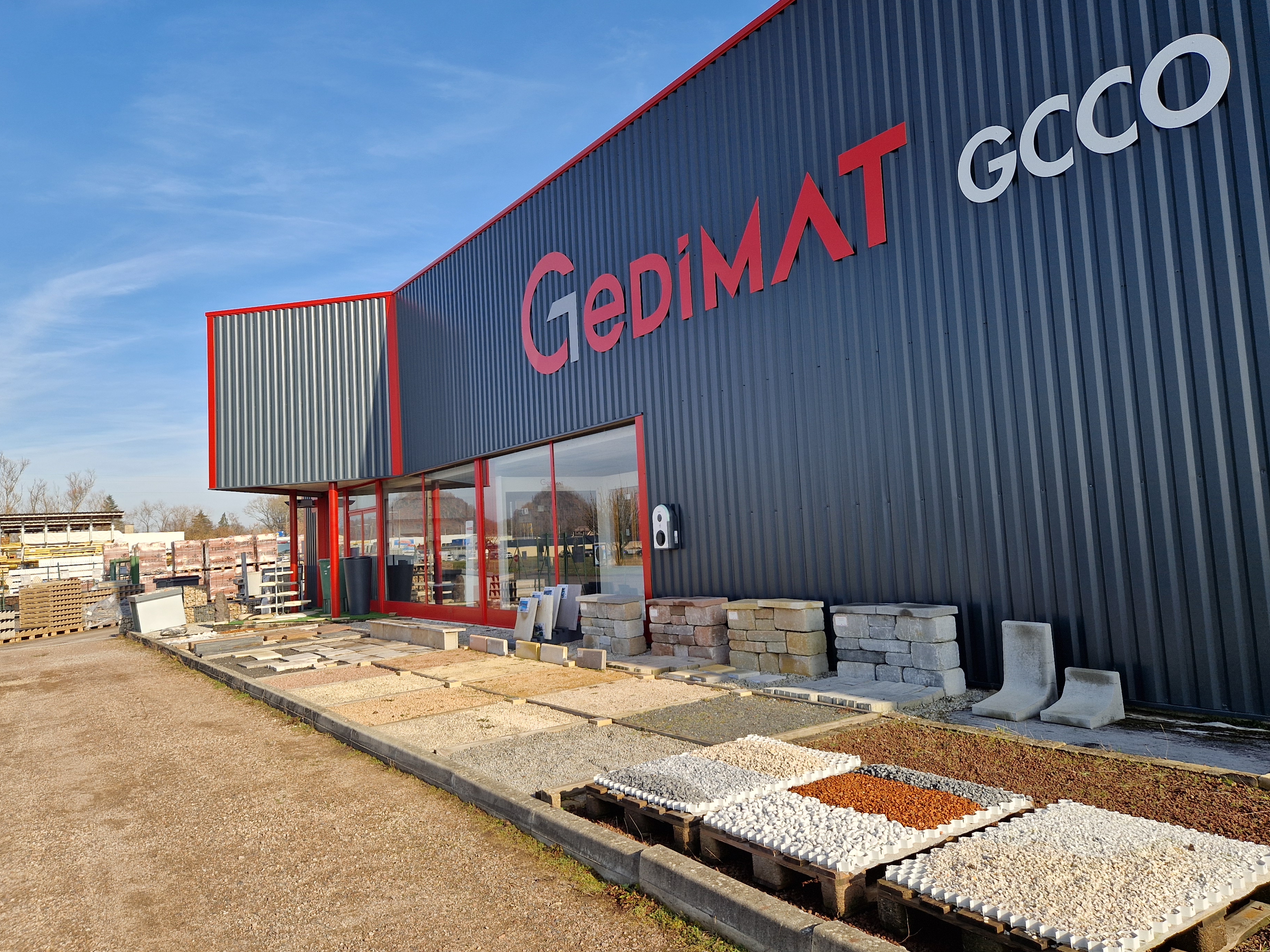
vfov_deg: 54.9
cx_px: 604
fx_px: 917
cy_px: 455
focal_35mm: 25
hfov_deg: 69.4
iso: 50
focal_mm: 5.4
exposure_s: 1/874
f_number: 1.8
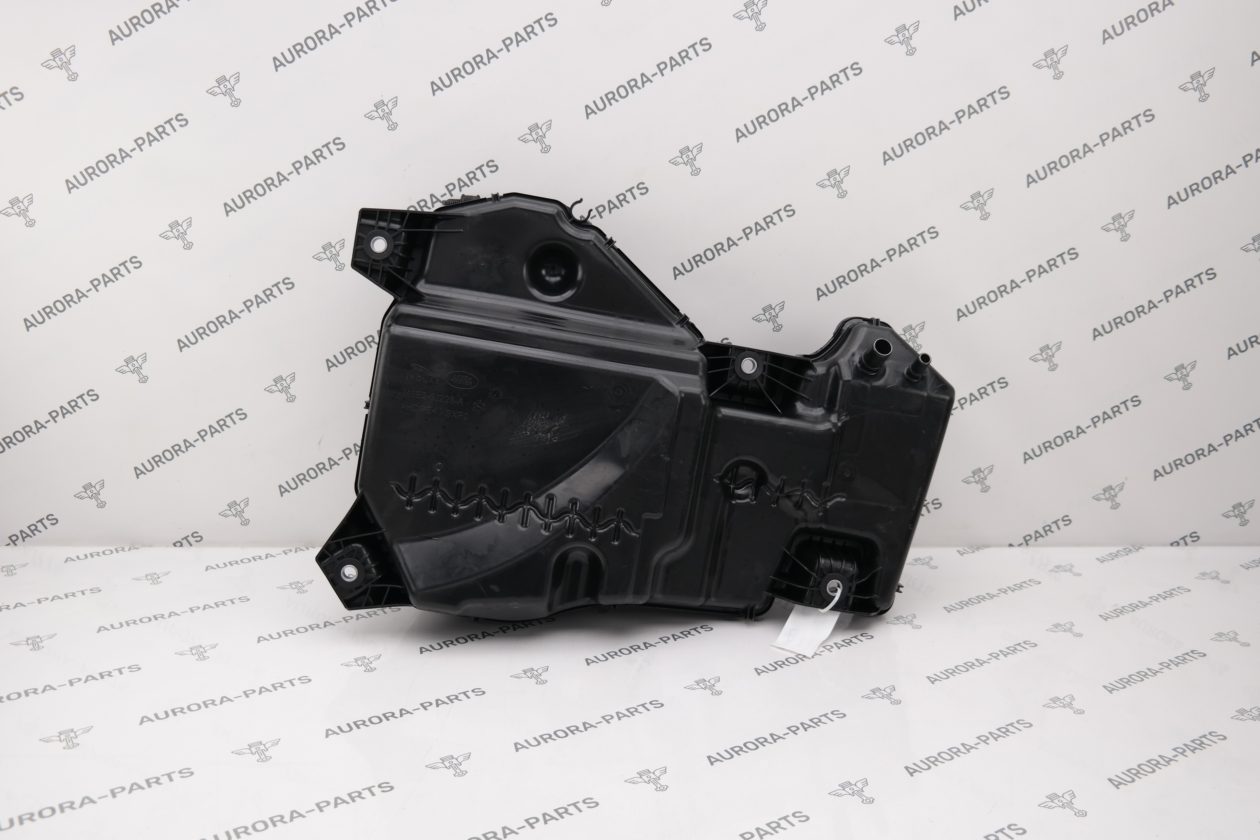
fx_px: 1155
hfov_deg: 57.2
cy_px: 420
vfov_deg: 40.0
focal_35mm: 33
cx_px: 630
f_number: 4
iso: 100
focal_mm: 22
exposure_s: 1/100
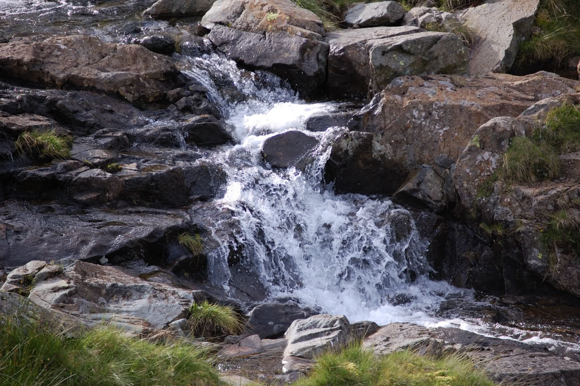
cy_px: 193
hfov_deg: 6.9
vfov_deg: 4.6
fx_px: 4829
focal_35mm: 300
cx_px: 290
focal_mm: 200
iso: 400
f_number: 5.6
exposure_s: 1/500
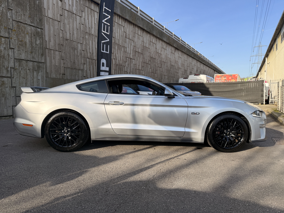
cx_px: 142
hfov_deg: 71.6
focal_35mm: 24
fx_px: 197
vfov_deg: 56.8
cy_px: 106
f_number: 1.78
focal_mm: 6.76
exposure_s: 1/2370
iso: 80
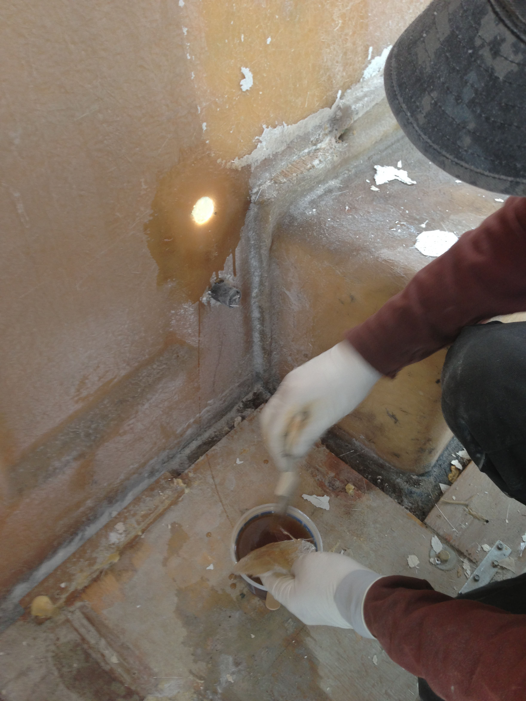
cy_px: 350
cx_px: 263
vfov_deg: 55.4
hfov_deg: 42.9
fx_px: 669
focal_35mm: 33
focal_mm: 4.13
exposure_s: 1/20
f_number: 2.4
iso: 80
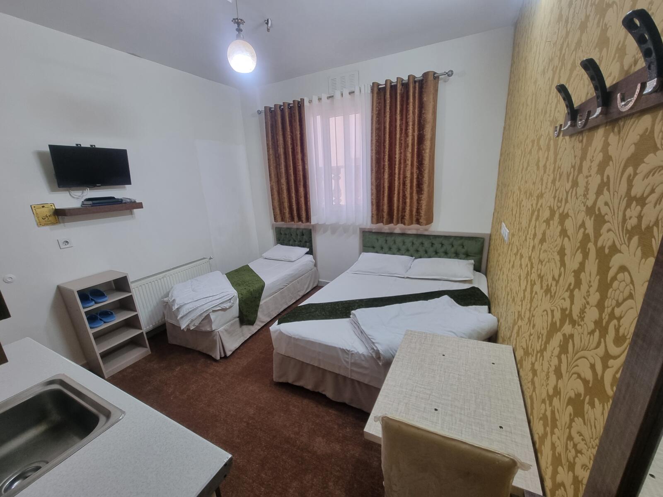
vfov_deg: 89.9
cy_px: 248
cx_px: 332
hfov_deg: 106.2
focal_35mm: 13
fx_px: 249
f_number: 2.2
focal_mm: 2.2
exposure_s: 1/60
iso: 125
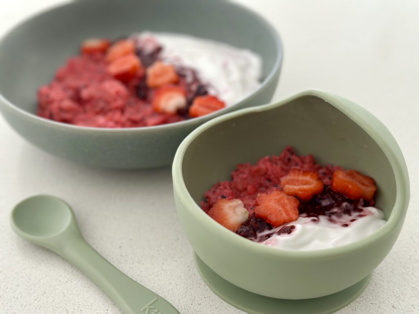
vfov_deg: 30.3
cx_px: 210
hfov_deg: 39.6
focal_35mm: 48
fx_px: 581
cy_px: 157
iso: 250
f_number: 1.78
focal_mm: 6.86
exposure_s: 1/60
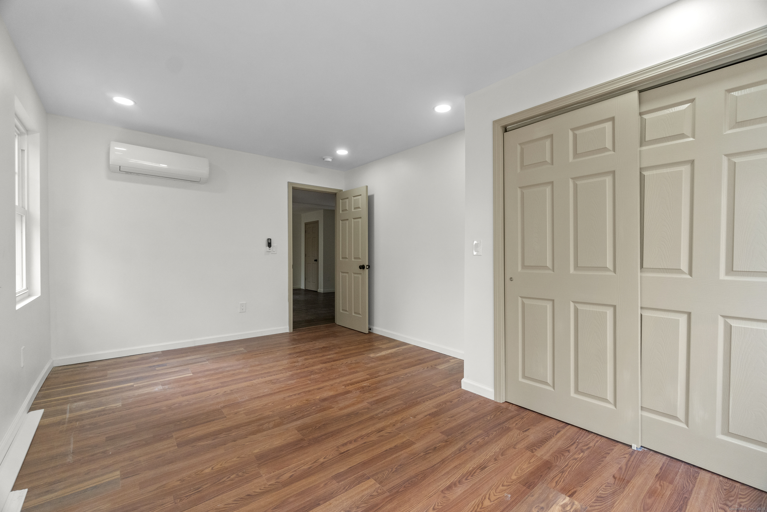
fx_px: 320
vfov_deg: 77.3
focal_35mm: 15
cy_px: 256
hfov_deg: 100.4
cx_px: 384
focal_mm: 10
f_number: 7.1
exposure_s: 1/25
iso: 800
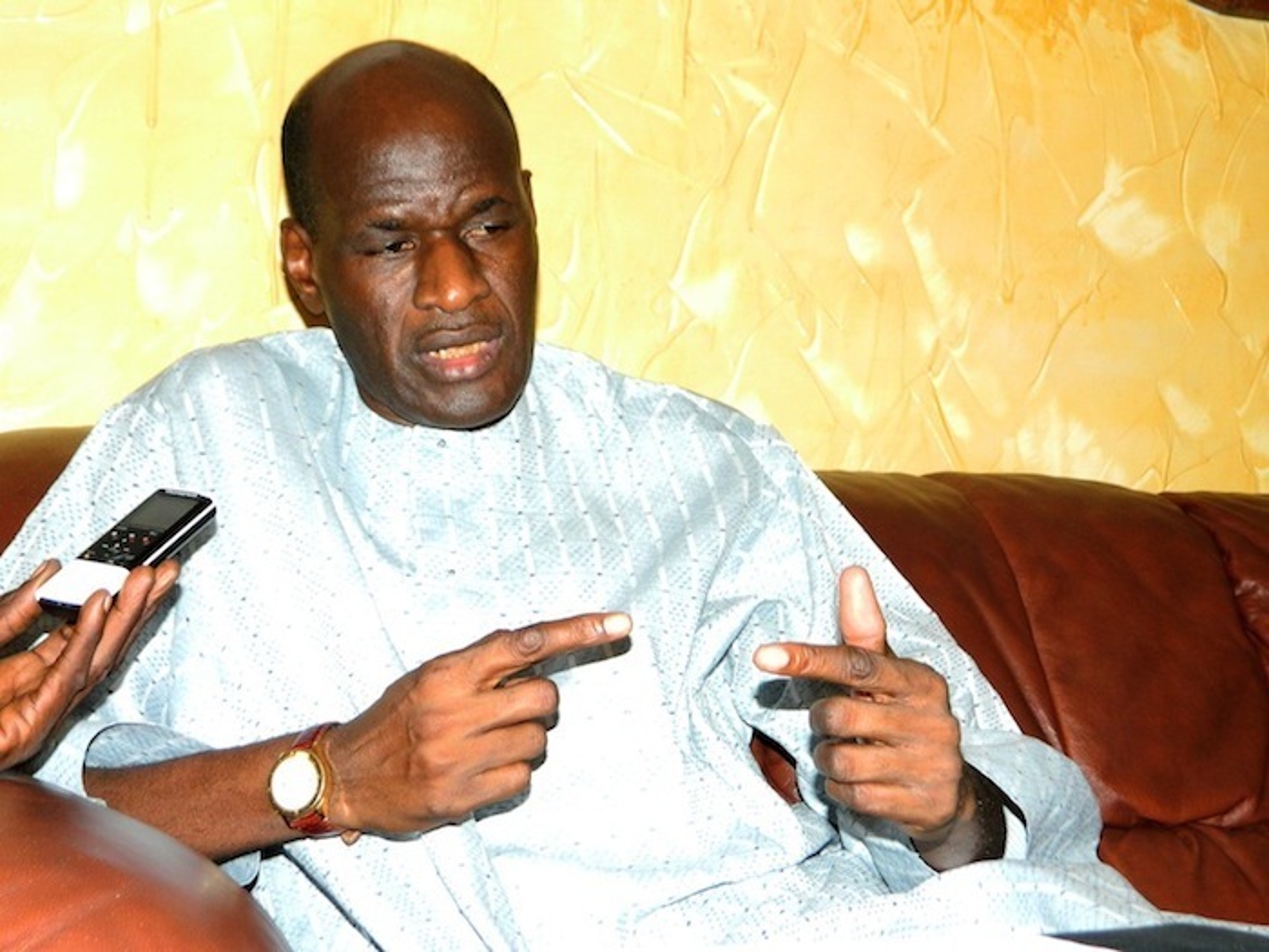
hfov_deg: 33.8
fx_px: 2090
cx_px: 634
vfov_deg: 25.7
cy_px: 476
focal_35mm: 57
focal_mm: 10.2
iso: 400
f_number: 3.8
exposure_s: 1/50
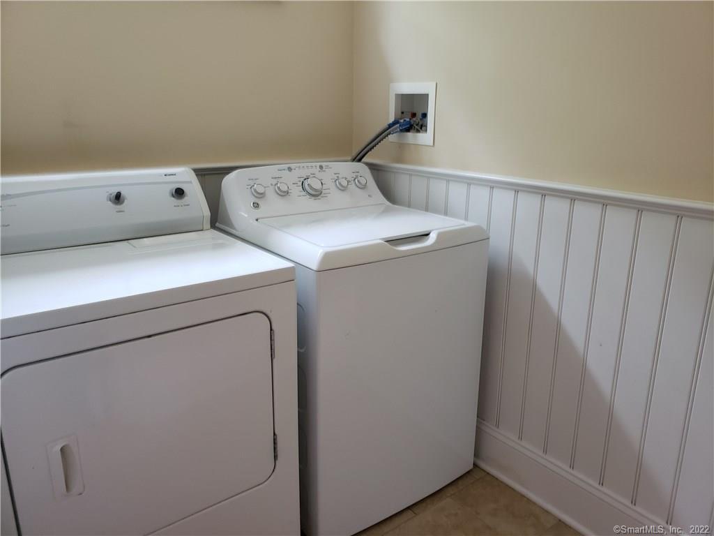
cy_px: 268
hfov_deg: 67.3
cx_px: 357
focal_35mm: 26
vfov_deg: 53.1
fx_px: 536
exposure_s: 1/20
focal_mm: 4.3
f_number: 2.4
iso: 250
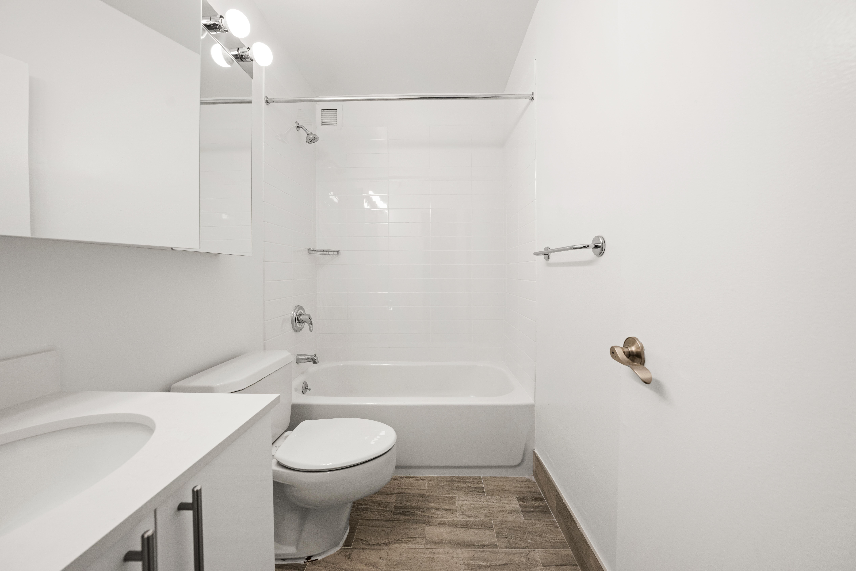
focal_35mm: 12
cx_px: 428
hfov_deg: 112.6
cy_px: 286
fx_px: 285
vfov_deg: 90.0
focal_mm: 12
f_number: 8
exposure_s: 1/13
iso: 100
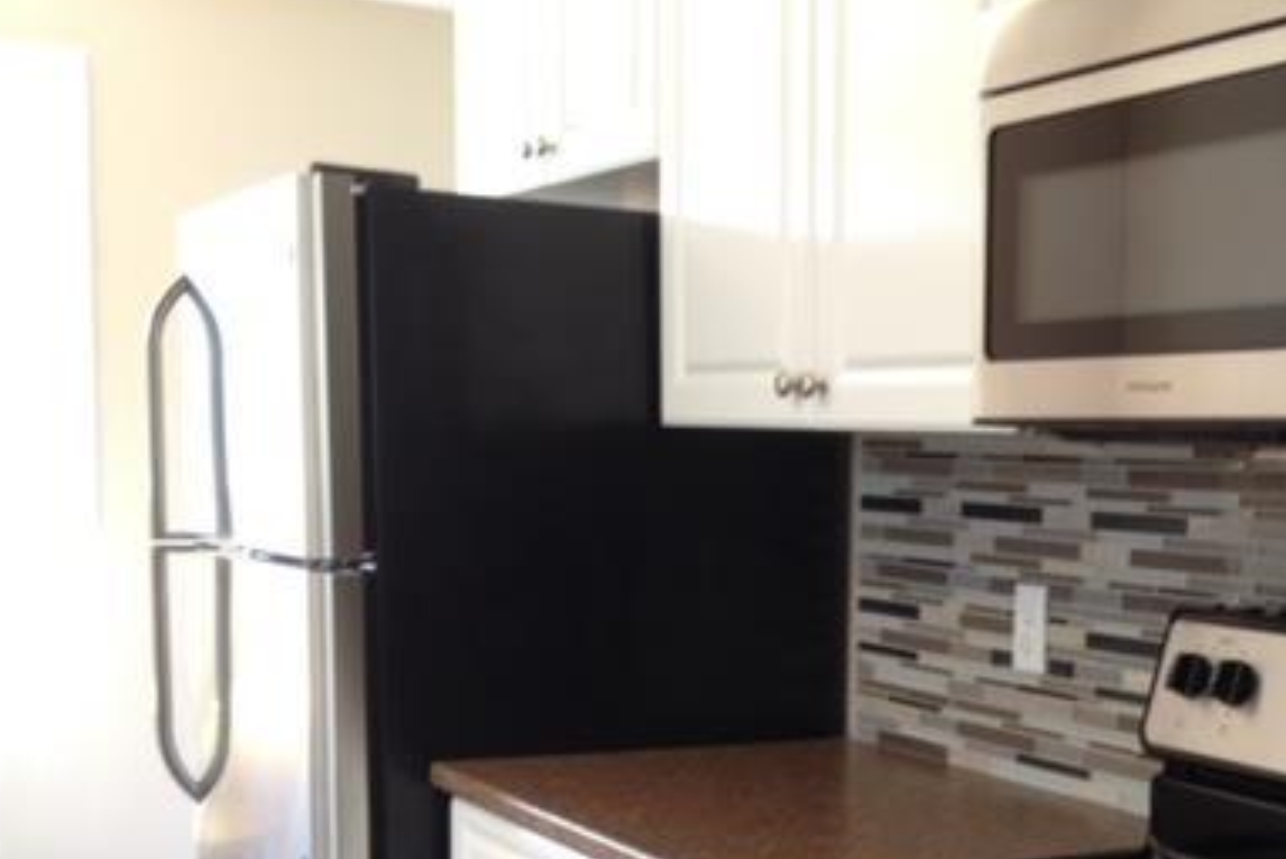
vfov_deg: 21.9
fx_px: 2180
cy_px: 728
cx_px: 1023
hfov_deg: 32.0
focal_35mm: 61
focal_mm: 4.28
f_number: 2.4
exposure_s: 1/20
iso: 64
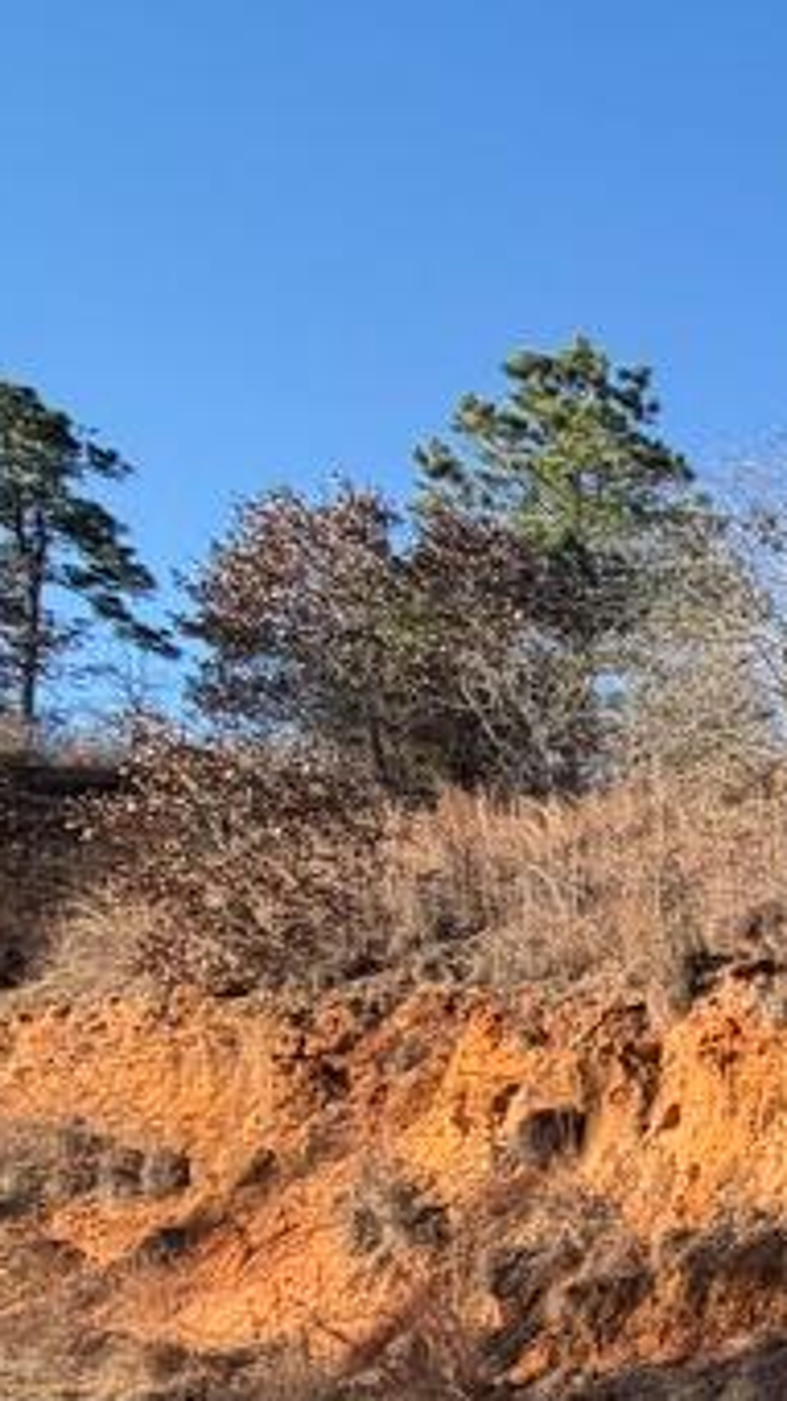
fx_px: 1708
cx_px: 1957
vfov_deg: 42.0
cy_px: 1183
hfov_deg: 14.5
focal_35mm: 46
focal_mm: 2.22
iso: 40
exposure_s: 1/502
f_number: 2.2
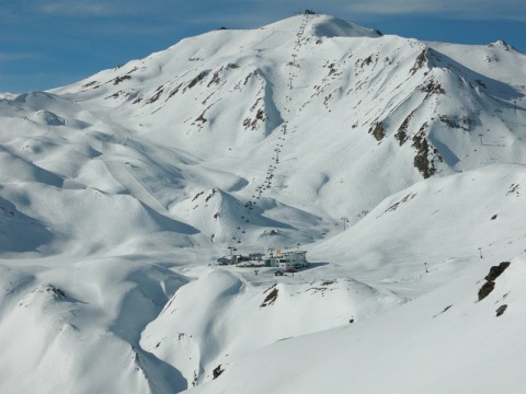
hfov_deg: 23.8
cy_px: 197
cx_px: 263
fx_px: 1246
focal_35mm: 82
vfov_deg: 18.0
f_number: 13
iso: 100
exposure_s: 1/500
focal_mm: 13.6
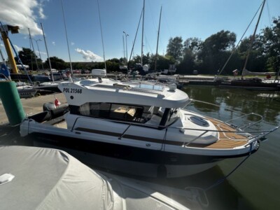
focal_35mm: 14
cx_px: 140
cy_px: 105
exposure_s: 1/2451
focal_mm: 2.22
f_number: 2.2
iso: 50
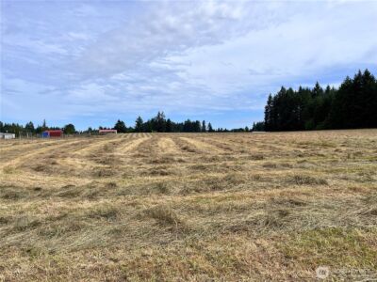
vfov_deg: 53.1
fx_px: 283
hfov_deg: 67.3
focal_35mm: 26
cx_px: 188
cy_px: 141
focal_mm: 5.1
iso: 50
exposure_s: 1/5556
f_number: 1.6
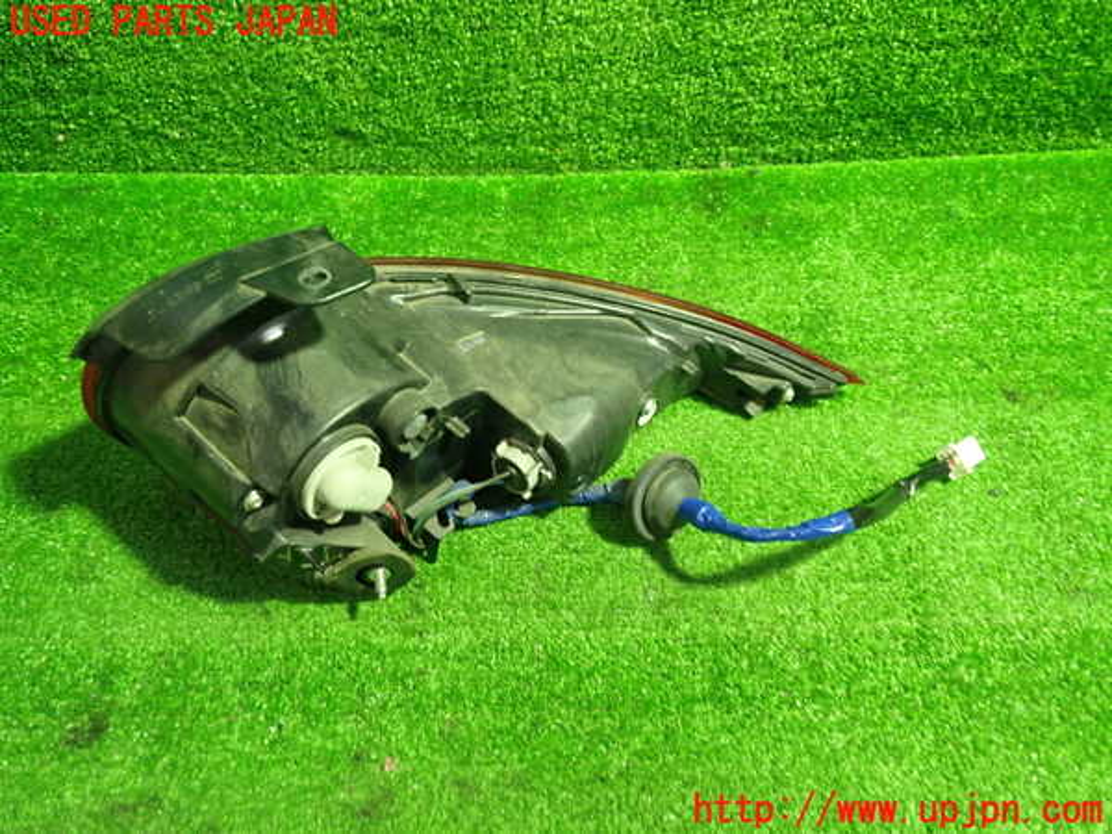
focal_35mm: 30
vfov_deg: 46.8
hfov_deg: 60.0
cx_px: 556
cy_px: 417
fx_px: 964
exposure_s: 1/30
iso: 500
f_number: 2.3
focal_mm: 5.4
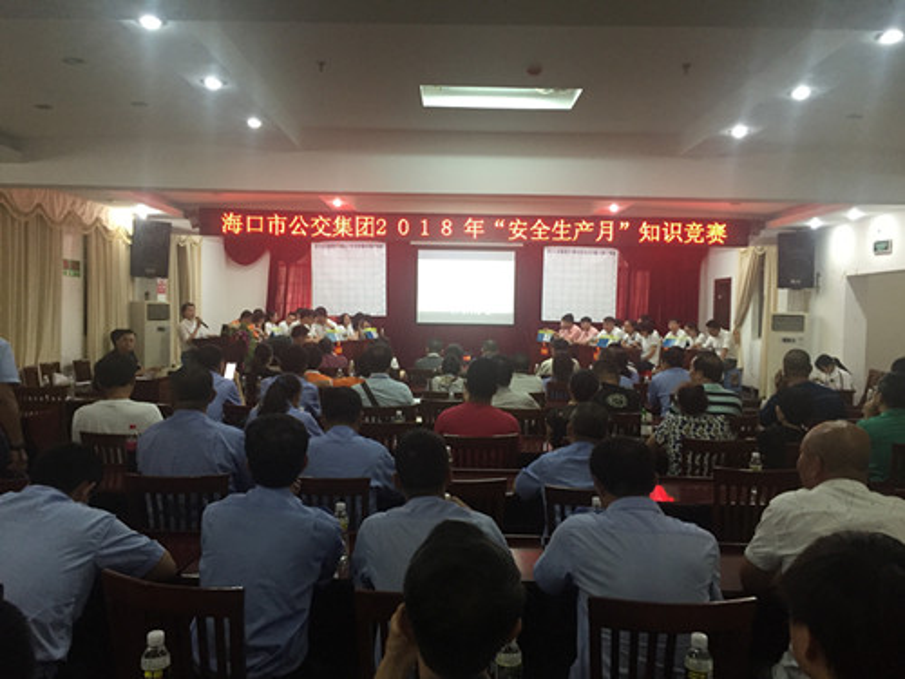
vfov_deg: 48.2
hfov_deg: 61.7
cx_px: 452
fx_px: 758
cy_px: 340
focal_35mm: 29
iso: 160
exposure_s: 1/33
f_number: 2.2
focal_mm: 4.15
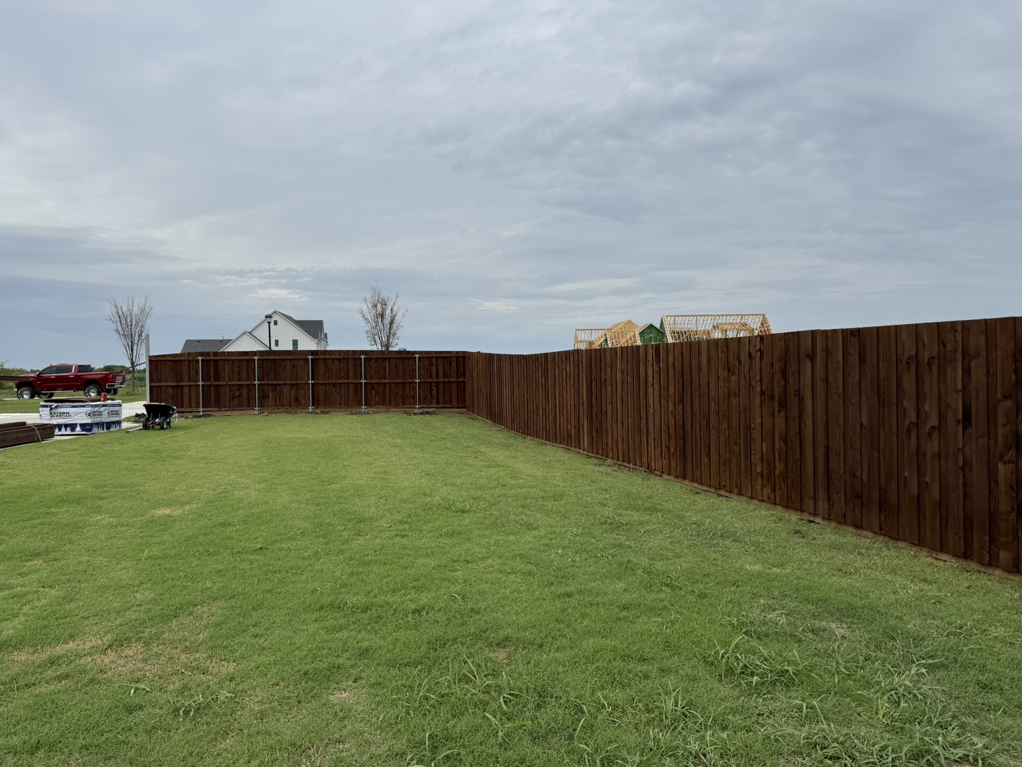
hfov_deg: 71.6
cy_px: 384
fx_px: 709
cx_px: 511
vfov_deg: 56.8
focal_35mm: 24
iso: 80
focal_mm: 6.76
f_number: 1.78
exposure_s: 1/9091
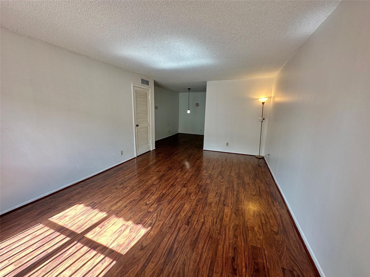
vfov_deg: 85.7
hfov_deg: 102.1
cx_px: 185
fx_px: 150
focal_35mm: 14
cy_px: 138
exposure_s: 1/120
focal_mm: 2.22
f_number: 2.2
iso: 100
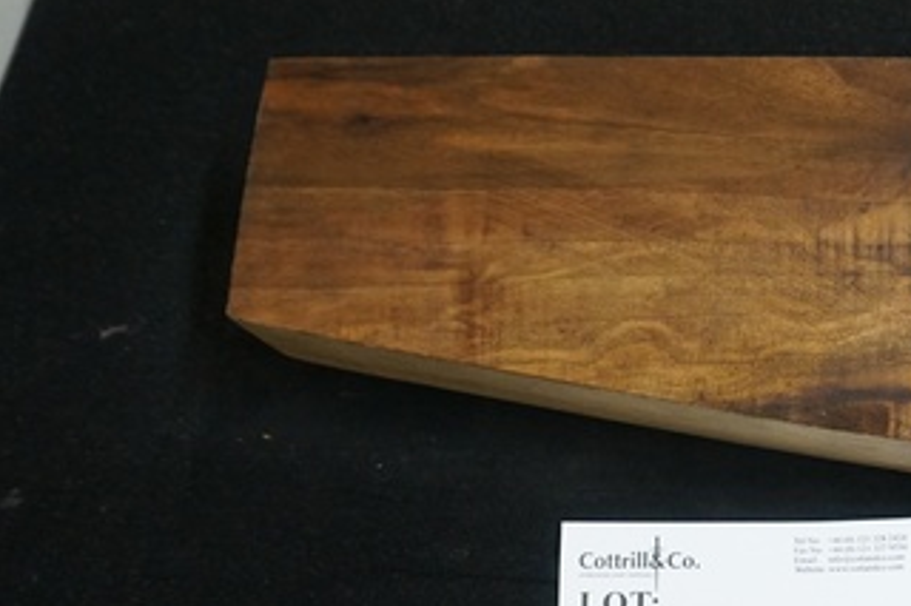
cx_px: 790
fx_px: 1366
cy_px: 393
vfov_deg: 24.9
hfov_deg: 35.1
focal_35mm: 54
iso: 1600
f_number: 4
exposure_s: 1/160
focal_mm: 16
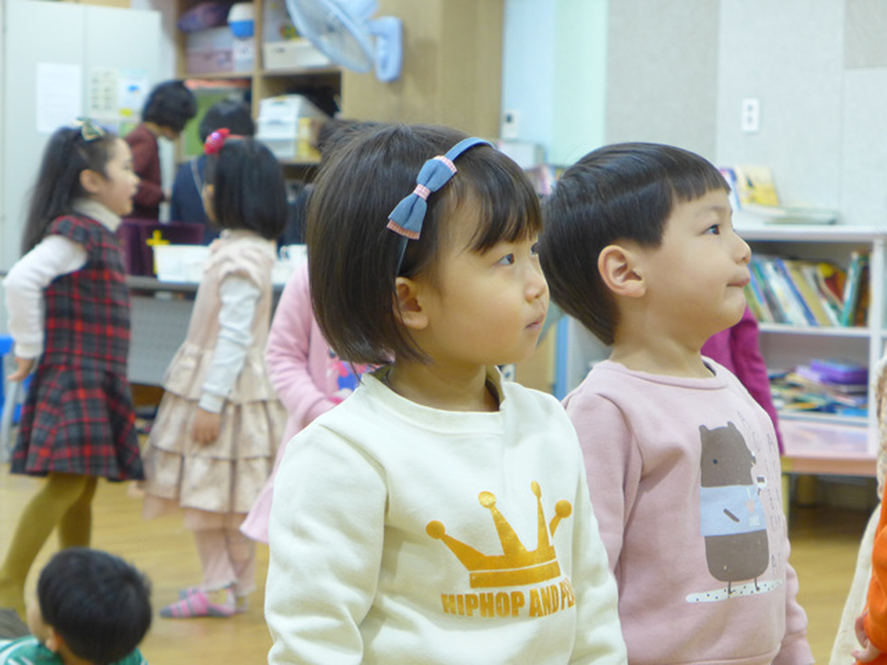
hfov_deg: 21.8
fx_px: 2306
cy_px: 332
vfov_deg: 16.4
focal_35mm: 90
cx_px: 444
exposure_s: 1/60
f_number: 2.3
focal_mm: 17.7
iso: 400
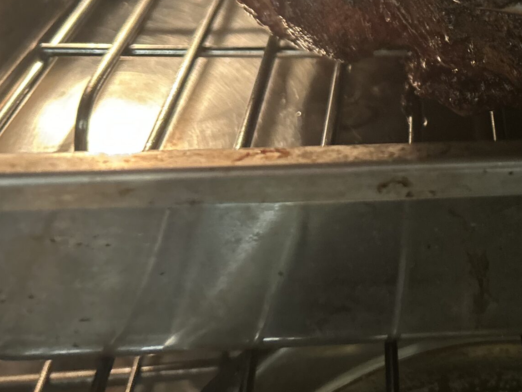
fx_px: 875
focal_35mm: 58
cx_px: 557
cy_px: -36
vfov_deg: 23.7
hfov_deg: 30.2
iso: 640
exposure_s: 1/30
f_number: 1.5
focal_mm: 5.7
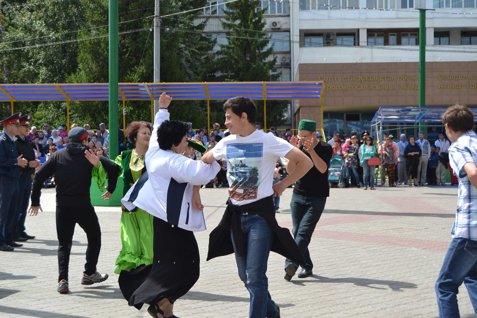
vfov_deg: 20.2
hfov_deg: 29.9
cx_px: 238
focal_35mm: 68
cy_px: 159
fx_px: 894
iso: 400
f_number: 5.3
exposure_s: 1/1000
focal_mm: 45
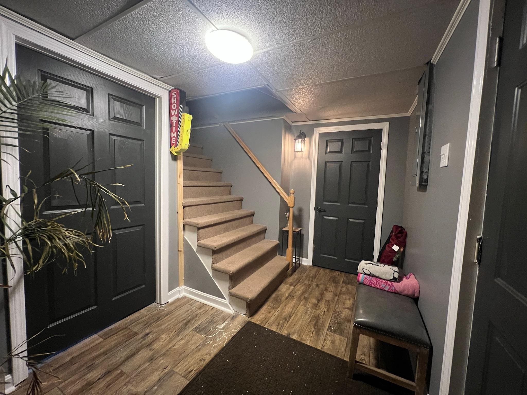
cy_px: 198
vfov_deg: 89.9
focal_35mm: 13
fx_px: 198
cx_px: 264
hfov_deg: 106.2
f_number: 1.8
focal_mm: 1.57
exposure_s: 1/40
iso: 800
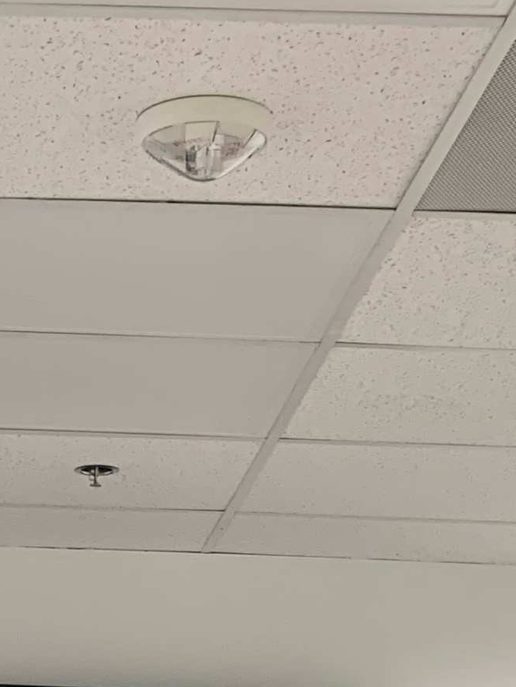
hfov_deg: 12.3
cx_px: 10
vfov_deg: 13.3
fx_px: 2365
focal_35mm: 119
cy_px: 1524
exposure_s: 1/60
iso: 80
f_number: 1.8
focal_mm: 4.25
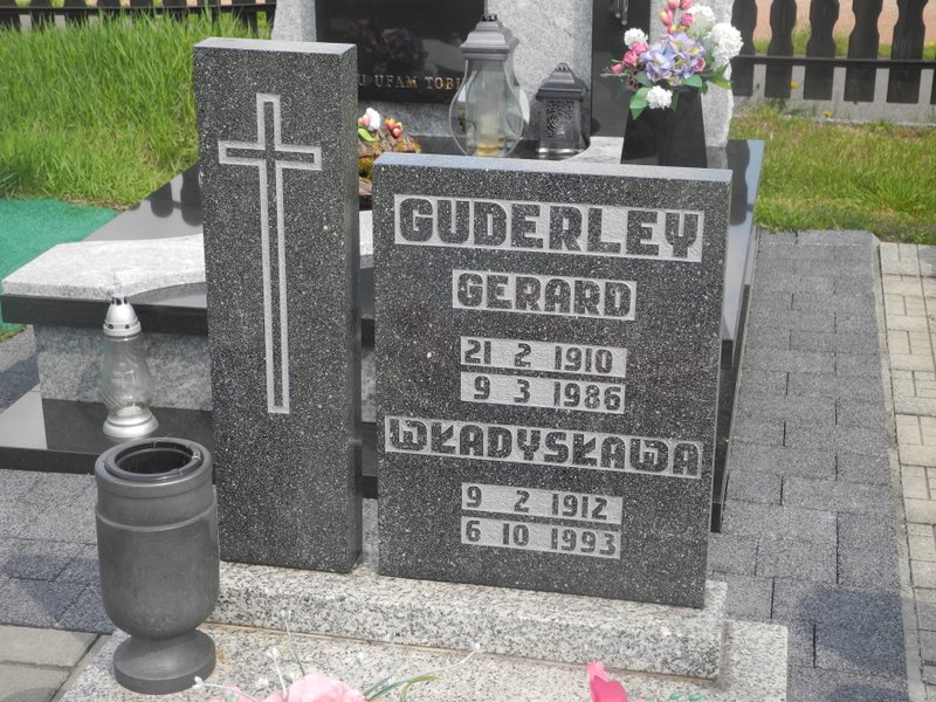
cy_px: 351
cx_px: 468
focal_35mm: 61
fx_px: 1649
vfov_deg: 24.0
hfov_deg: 31.7
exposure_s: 1/400
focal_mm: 13
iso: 100
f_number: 3.5
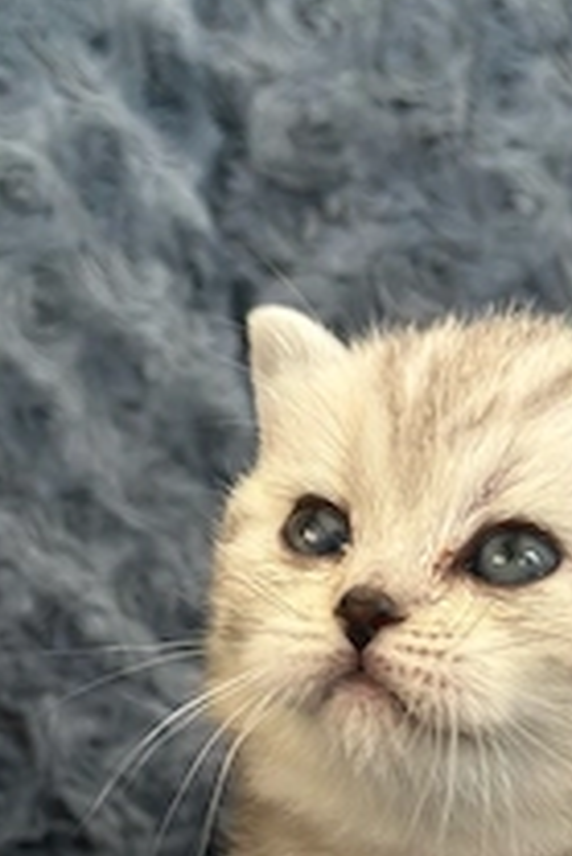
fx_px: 2284
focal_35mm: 96
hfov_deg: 14.2
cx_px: 424
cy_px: 700
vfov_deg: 20.9
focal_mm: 6.86
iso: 125
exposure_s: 1/121
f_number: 1.78
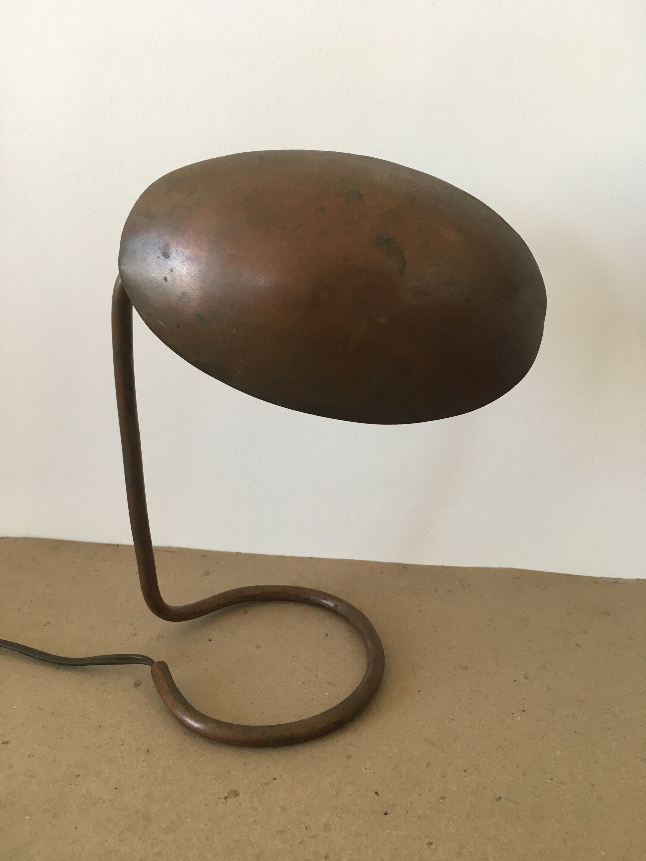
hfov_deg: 48.2
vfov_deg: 61.7
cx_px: 323
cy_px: 430
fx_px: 722
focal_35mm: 29
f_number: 2.2
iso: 40
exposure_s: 1/33
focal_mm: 4.15
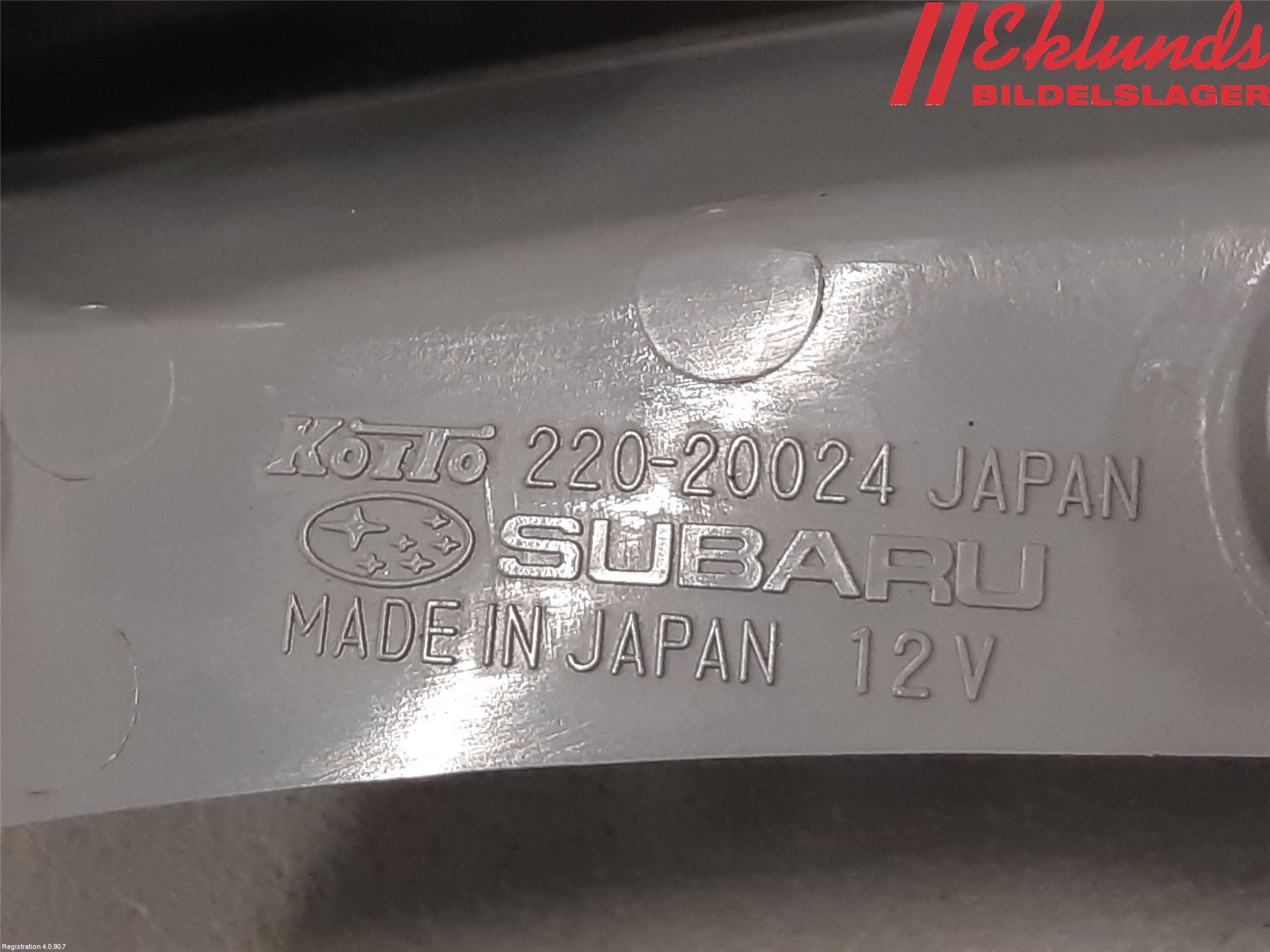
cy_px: 476
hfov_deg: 67.3
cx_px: 635
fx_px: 954
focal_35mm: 26
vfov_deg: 53.1
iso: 125
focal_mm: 3.93
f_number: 1.7
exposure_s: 1/50
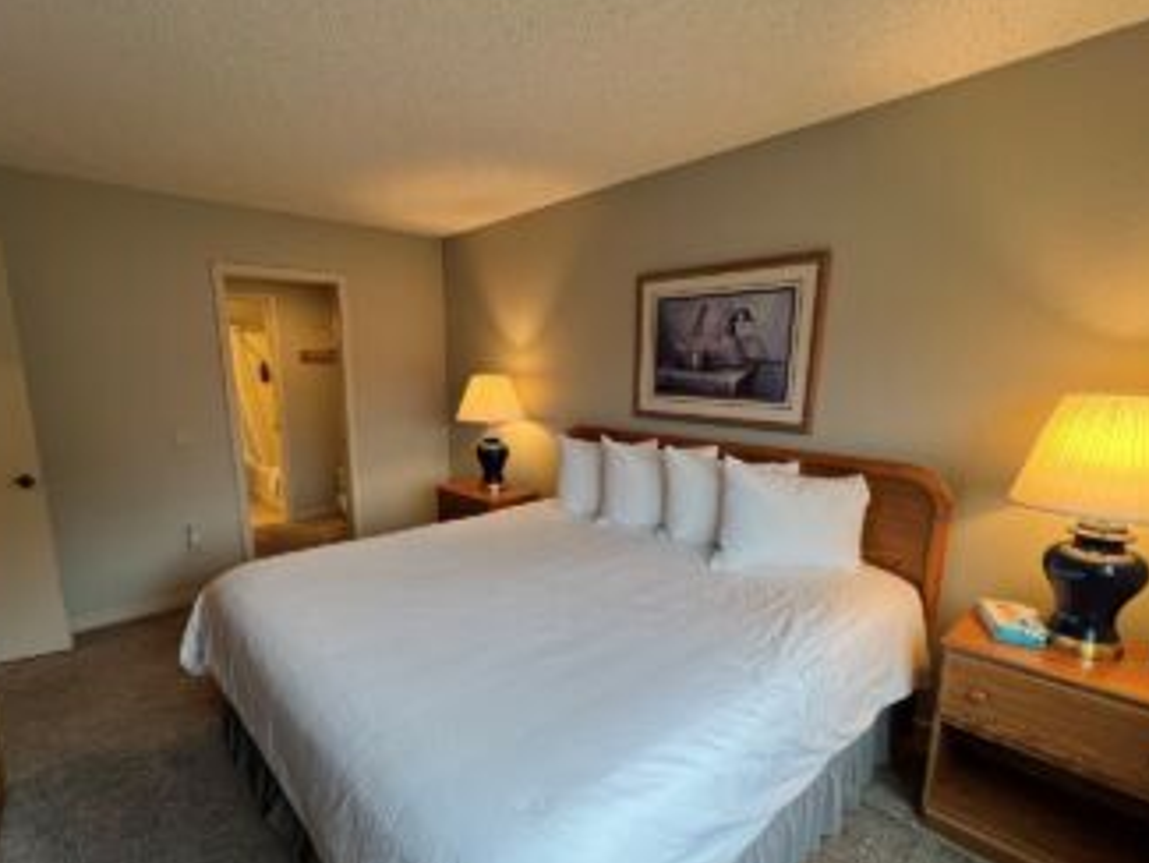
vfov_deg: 77.8
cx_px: 544
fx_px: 531
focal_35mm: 16
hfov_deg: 94.4
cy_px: 488
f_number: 1.8
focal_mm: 1.57
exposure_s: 1/120
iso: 160
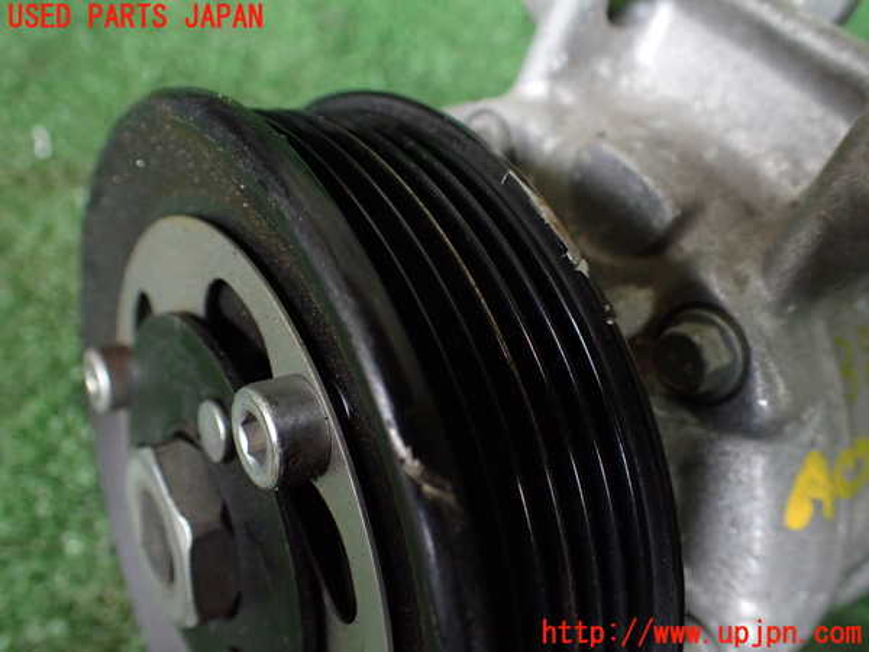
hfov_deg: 60.0
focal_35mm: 30
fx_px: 753
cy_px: 326
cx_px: 434
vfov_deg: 46.8
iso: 640
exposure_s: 1/125
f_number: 2.3
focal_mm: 5.4
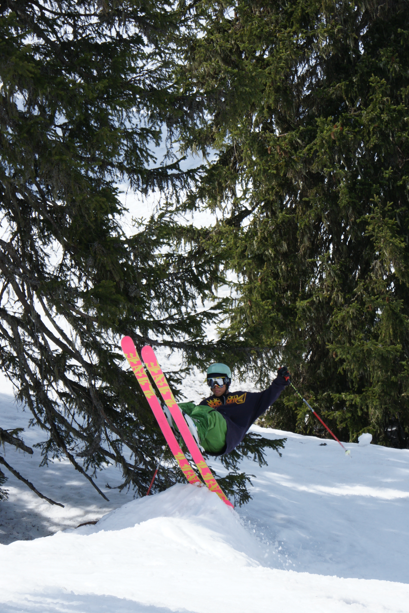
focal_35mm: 132
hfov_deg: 10.4
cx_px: 243
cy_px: 367
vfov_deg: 15.5
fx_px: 2250
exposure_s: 1/250
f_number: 13
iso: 200
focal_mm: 70
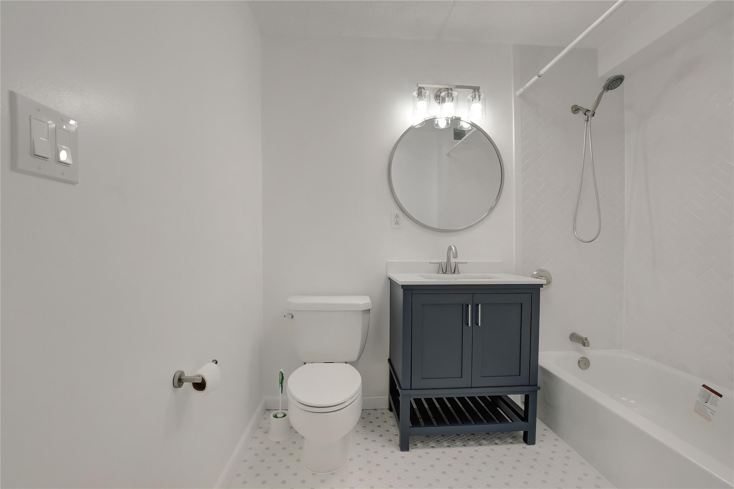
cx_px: 367
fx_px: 306
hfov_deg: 100.4
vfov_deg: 77.3
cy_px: 244
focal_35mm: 15
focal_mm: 10
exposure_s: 1/500
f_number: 9
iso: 800
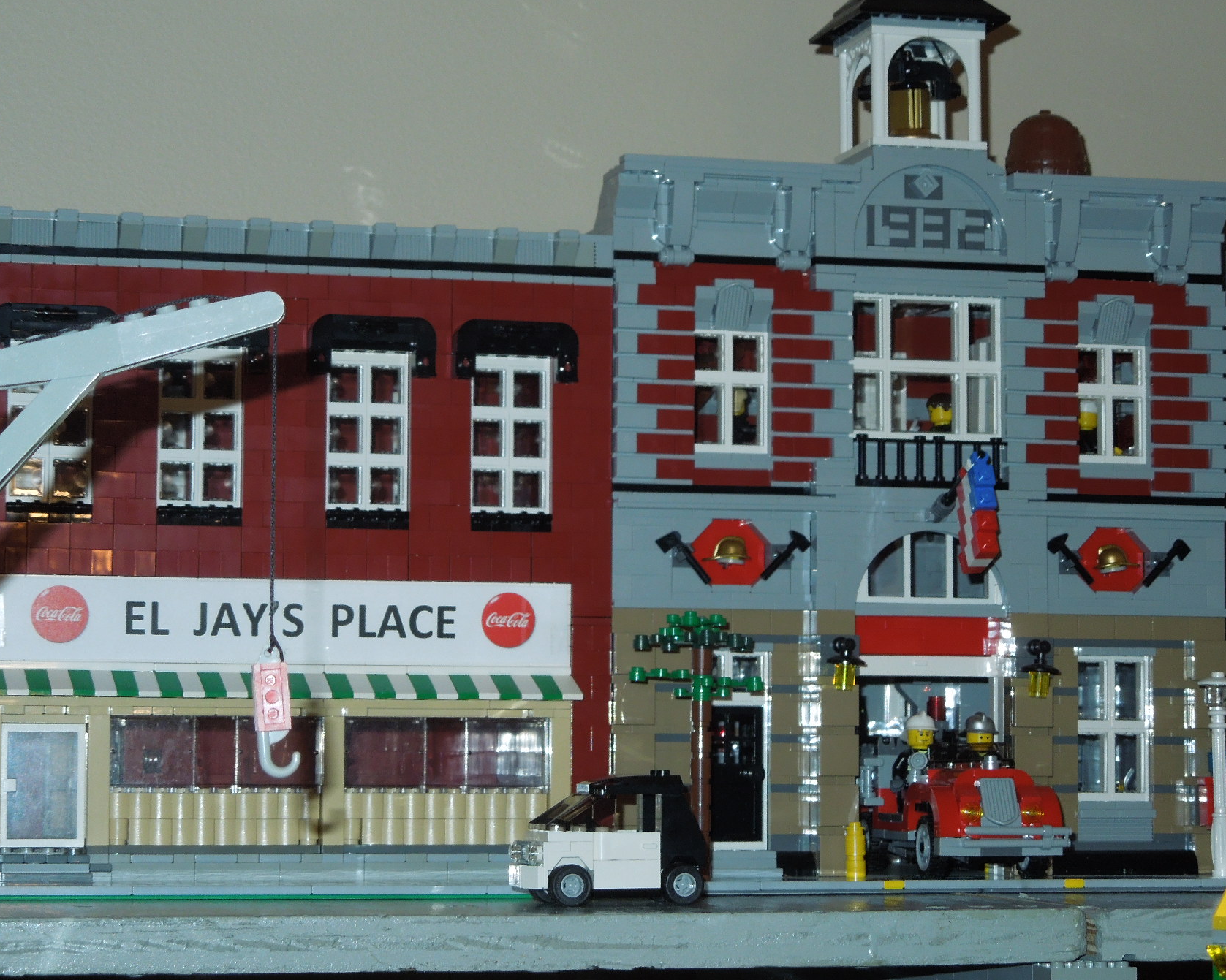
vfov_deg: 16.5
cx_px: 586
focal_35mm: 93
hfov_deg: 20.6
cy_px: 454
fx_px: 3374
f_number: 4.5
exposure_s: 1/50
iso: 200
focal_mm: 14.1
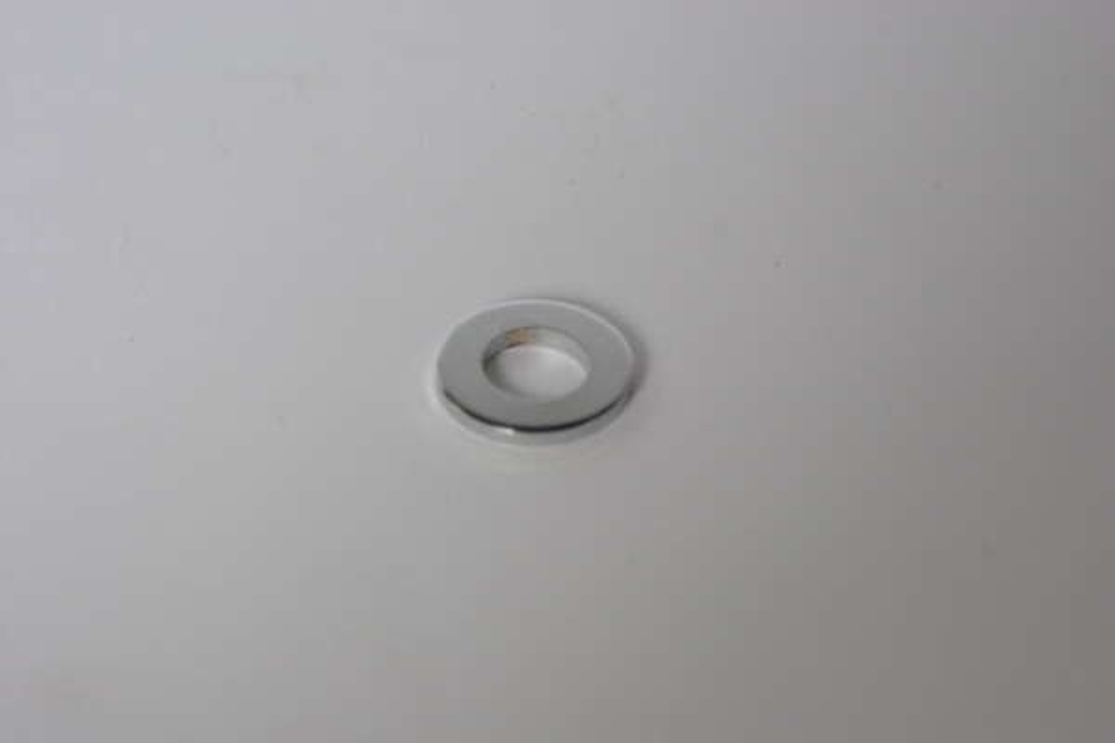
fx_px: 3716
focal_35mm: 120
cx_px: 558
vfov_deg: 11.4
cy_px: 372
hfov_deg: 17.1
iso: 800
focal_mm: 80
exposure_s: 1/45
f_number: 8
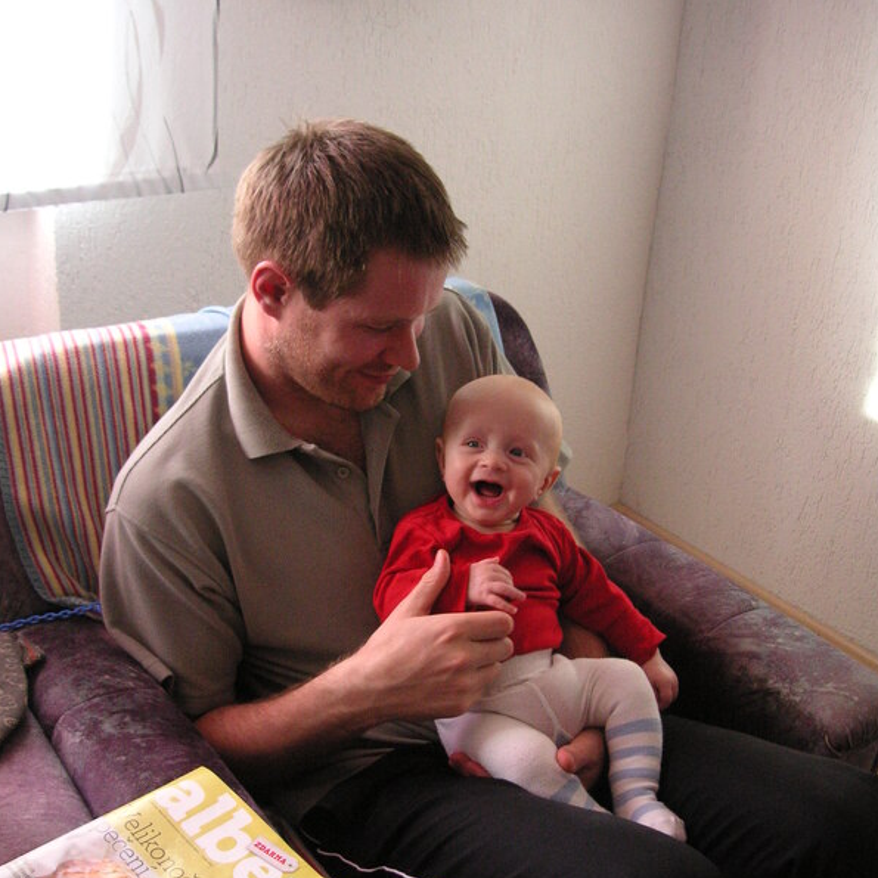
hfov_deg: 38.3
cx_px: 440
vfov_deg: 38.3
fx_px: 1263
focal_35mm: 44
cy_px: 494
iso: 125
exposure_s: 1/45
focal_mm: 6.1
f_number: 2.8
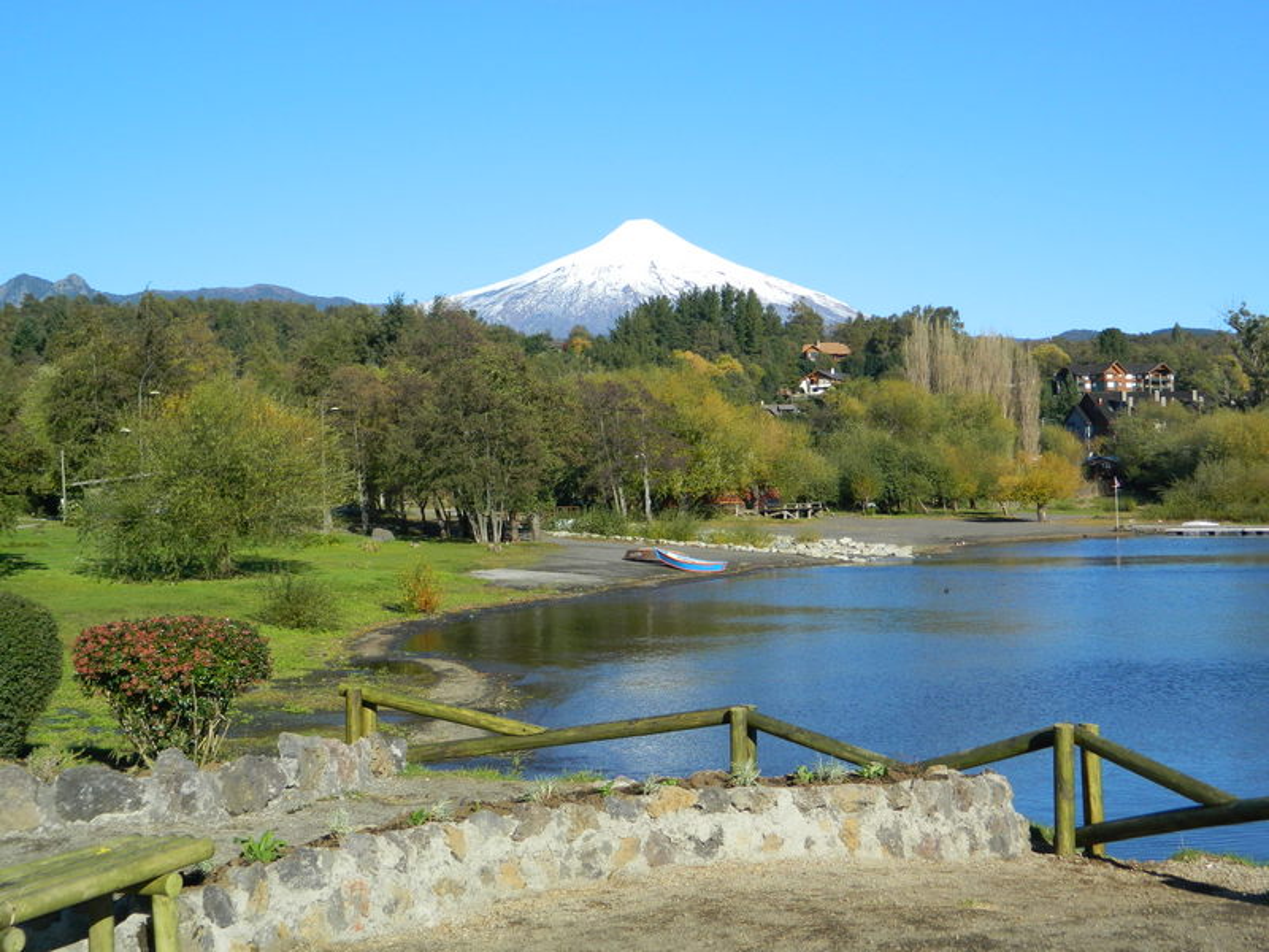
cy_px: 476
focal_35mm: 47
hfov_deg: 40.4
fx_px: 1723
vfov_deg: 30.9
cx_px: 634
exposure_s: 1/1000
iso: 110
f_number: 3.6
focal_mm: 8.4
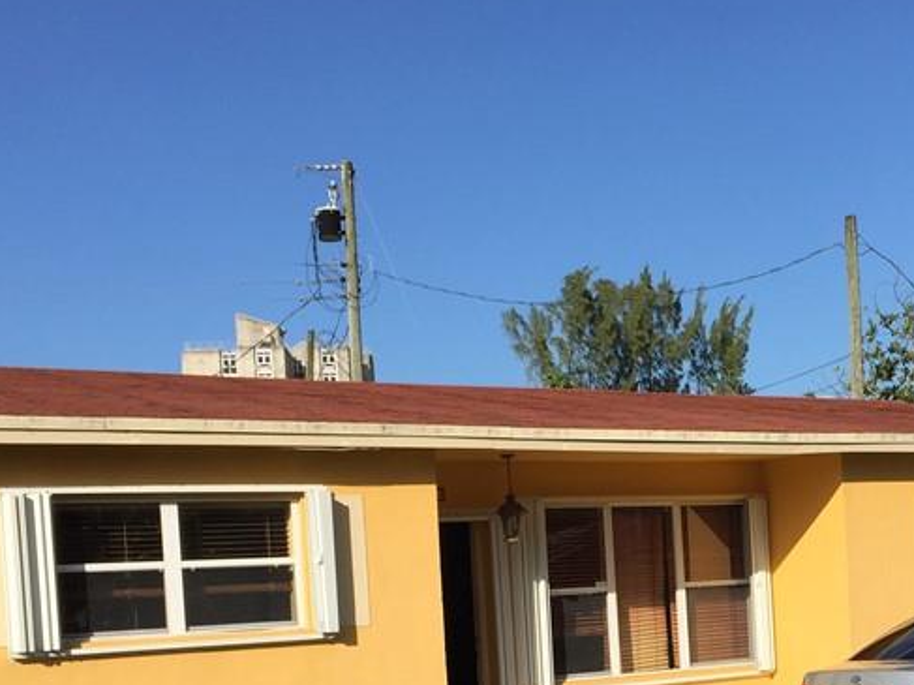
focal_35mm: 61
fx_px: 1610
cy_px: 636
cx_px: 683
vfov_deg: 23.3
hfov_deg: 31.1
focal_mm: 4.15
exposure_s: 1/2825
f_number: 2.2
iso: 32
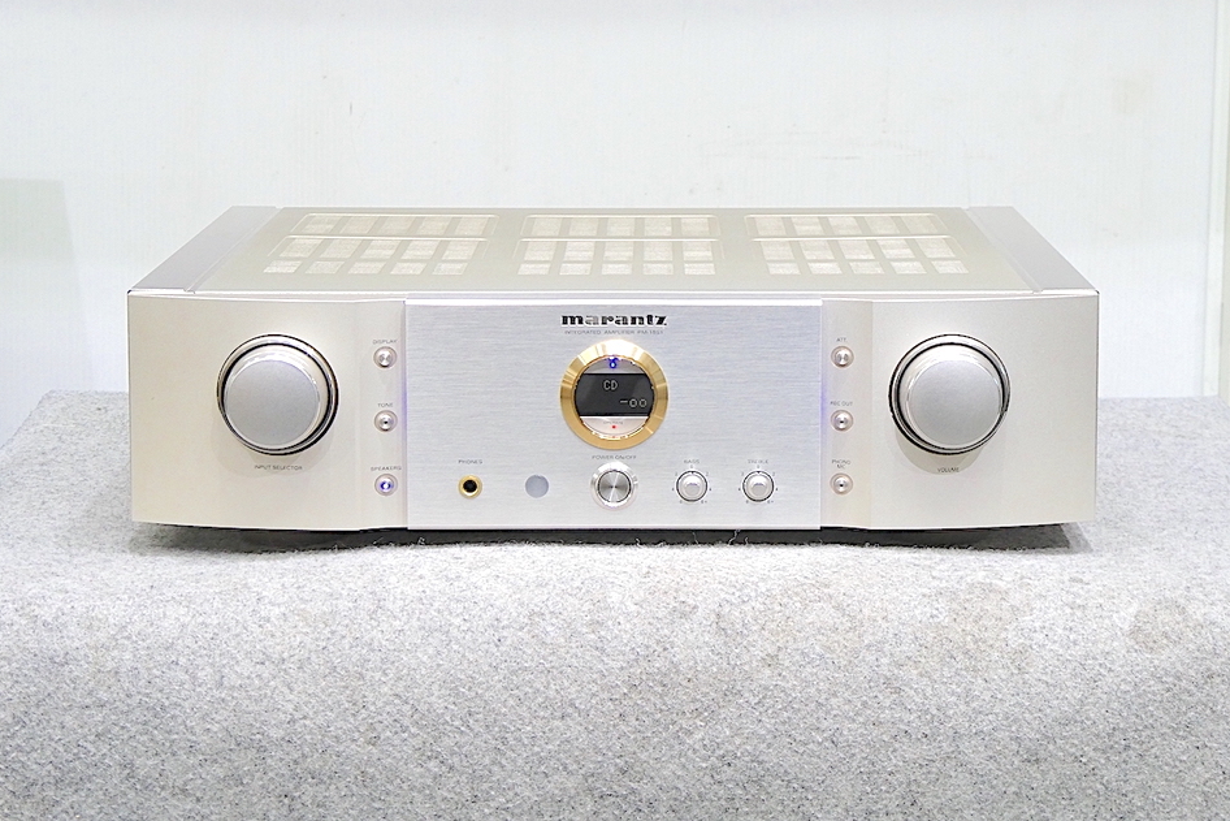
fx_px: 3246
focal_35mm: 95
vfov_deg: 14.4
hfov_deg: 21.5
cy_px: 389
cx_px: 612
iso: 200
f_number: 4.9
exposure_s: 1/10
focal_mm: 16.1
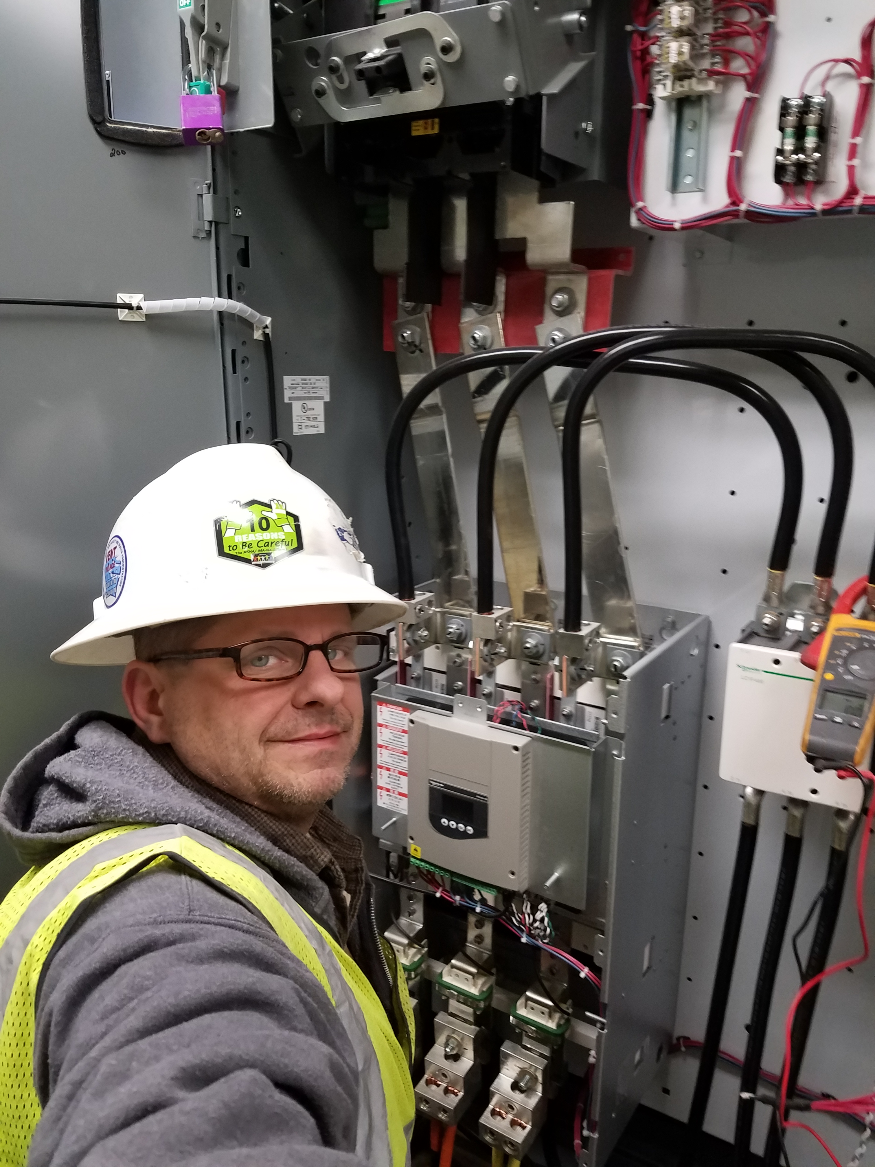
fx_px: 876
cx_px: 438
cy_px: 584
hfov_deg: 53.1
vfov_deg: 67.3
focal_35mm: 26
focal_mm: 4.2
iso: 200
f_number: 1.7
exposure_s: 1/120
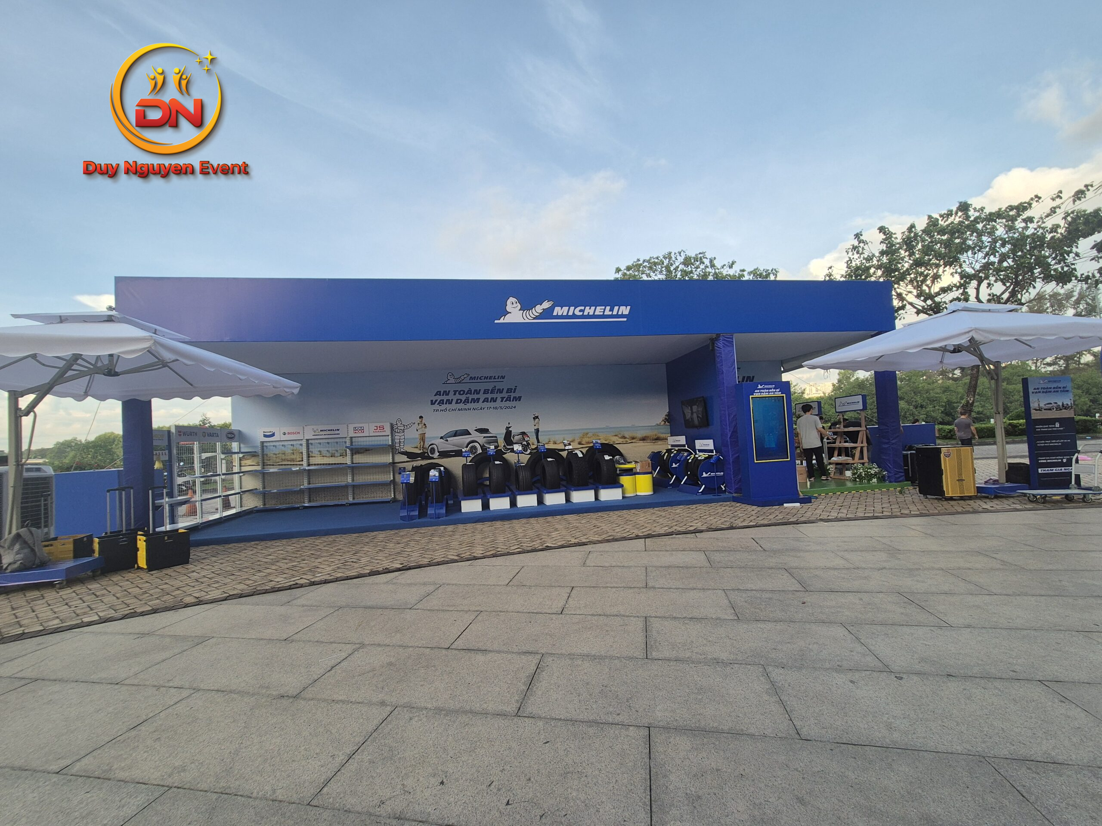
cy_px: 413
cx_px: 551
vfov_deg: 89.9
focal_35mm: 13
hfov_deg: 106.2
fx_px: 414
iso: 50
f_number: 2.2
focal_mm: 2.2
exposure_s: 1/303
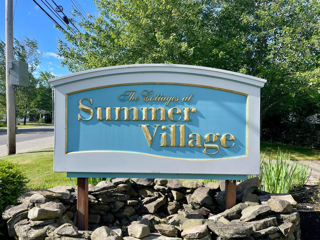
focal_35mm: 25
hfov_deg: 69.4
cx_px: 160
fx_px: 231
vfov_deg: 54.9
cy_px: 120
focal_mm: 5.1
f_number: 1.6
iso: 32
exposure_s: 1/1513
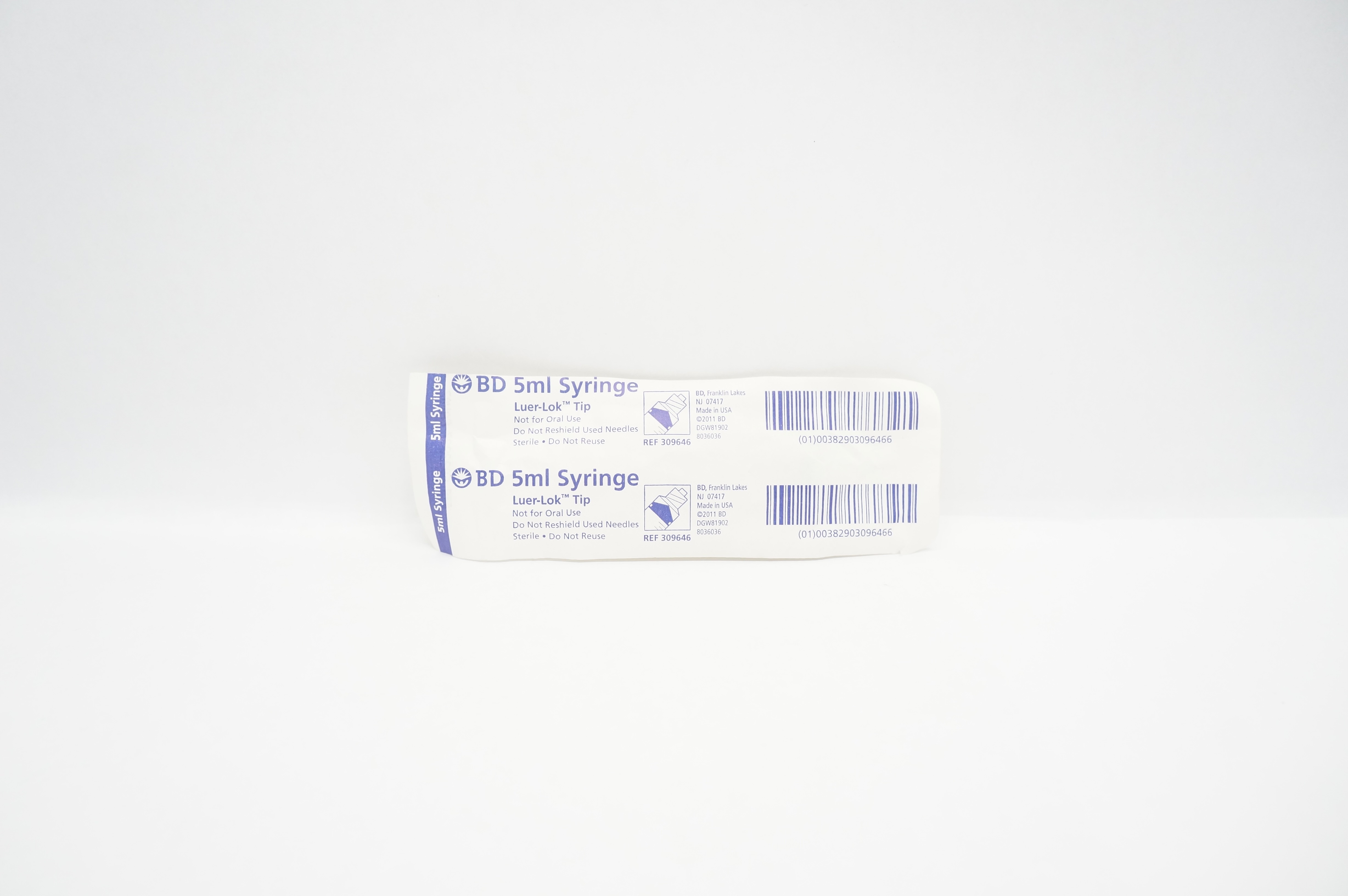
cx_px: 674
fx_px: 1010
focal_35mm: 27
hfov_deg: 67.4
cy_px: 448
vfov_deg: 47.8
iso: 800
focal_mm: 18
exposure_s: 1/80
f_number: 5.6
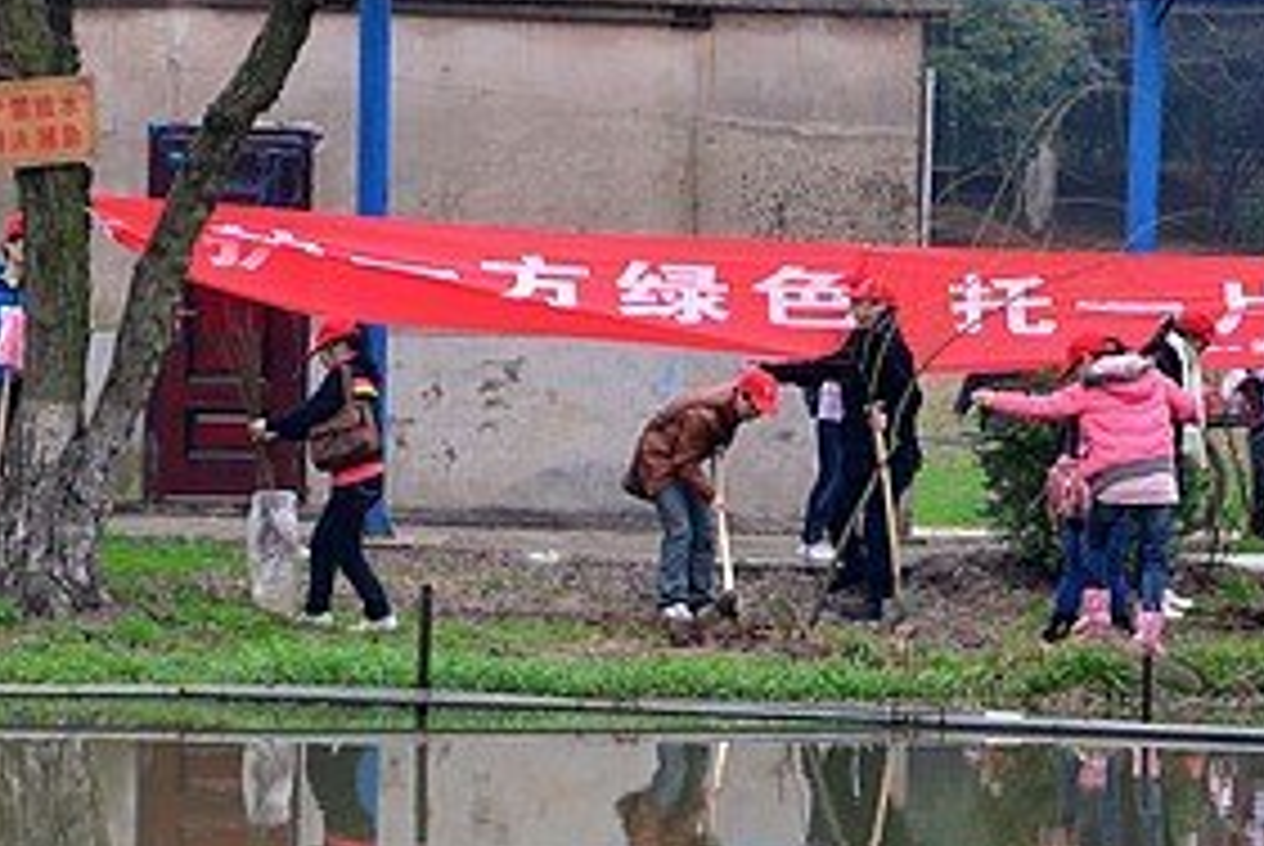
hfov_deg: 12.8
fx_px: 5623
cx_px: 265
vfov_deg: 8.6
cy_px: 504
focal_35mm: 160
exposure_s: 1/800
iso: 1600
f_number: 5
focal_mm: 50
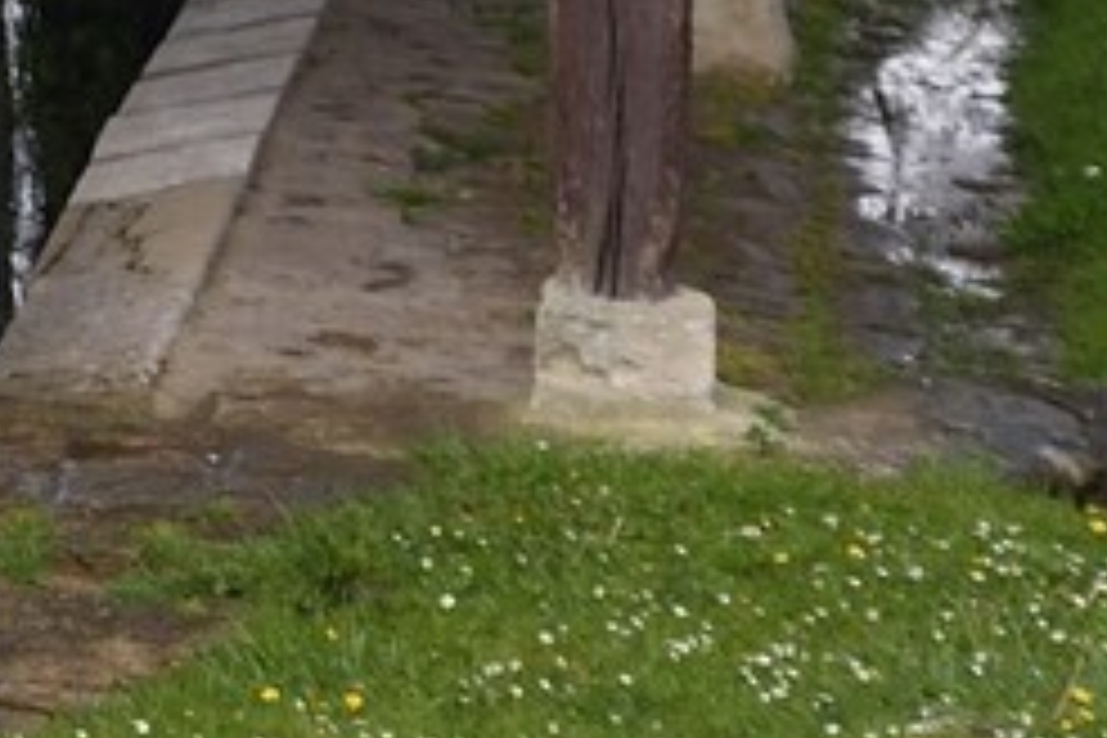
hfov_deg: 8.9
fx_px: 5596
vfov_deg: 7.3
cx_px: -2362
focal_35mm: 182
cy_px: -680
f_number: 4.5
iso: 400
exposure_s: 1/400
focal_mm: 28
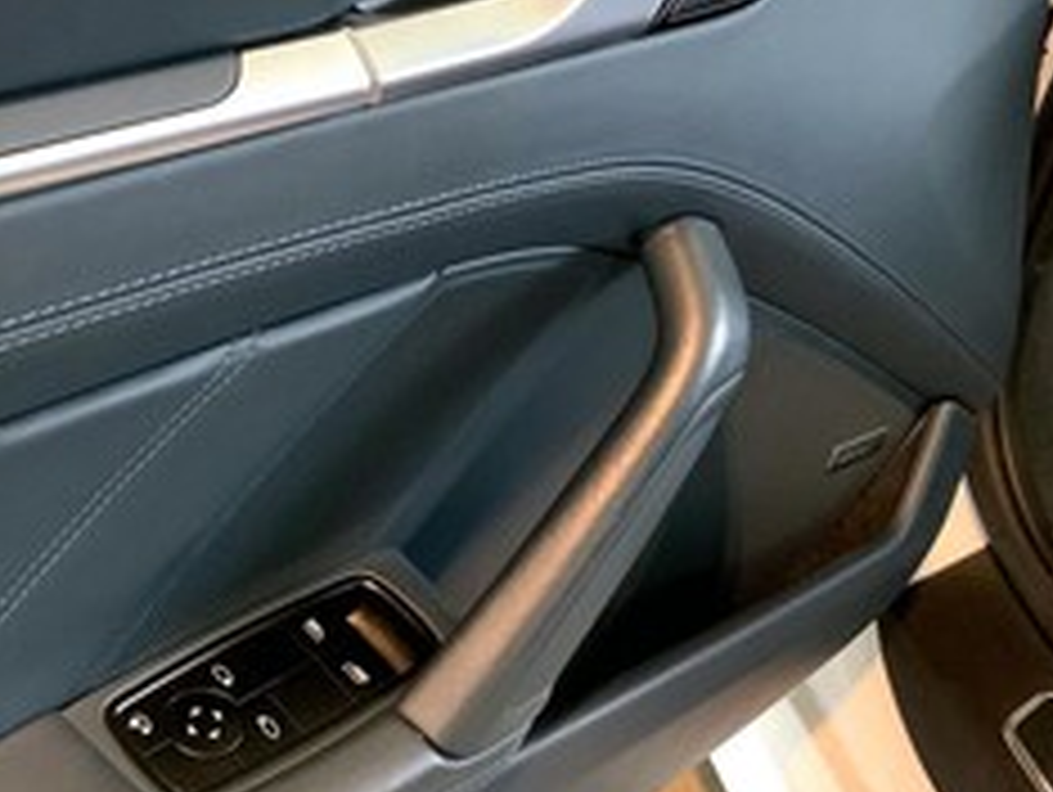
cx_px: 360
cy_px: 254
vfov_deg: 27.9
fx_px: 1583
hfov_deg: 36.4
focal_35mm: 52
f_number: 1.8
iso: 320
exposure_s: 1/30
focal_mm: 3
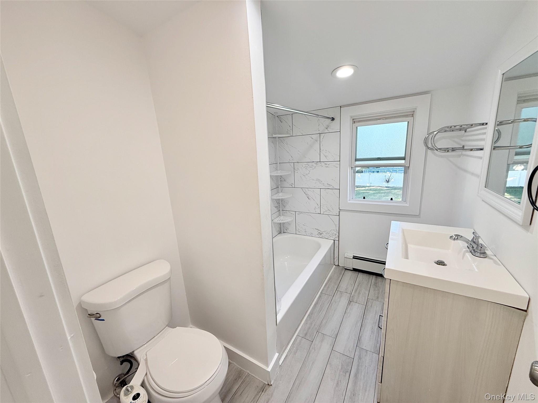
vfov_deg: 85.7
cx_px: 269
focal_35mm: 14
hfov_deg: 102.1
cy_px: 202
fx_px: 218
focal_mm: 2.22
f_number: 2.2
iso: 125
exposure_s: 1/120
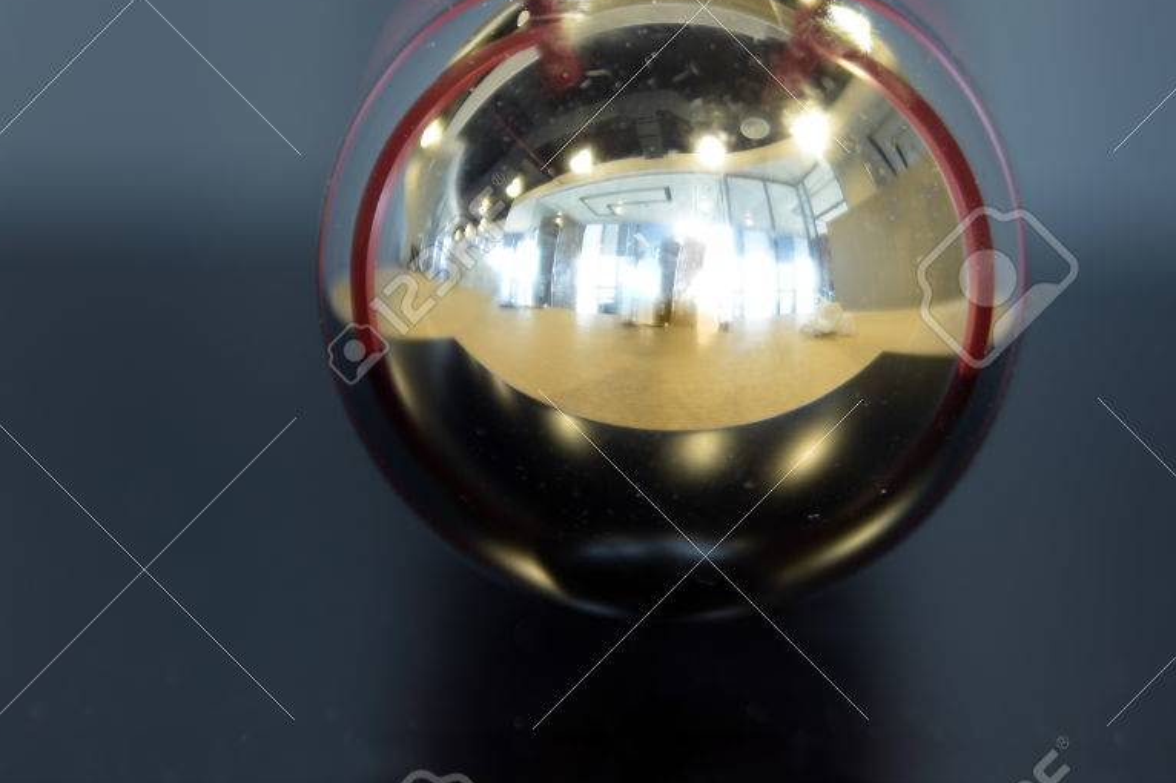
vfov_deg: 7.2
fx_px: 6231
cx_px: 703
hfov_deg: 10.8
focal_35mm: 191
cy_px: 224
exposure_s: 1/6
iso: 100
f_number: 2.8
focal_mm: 75
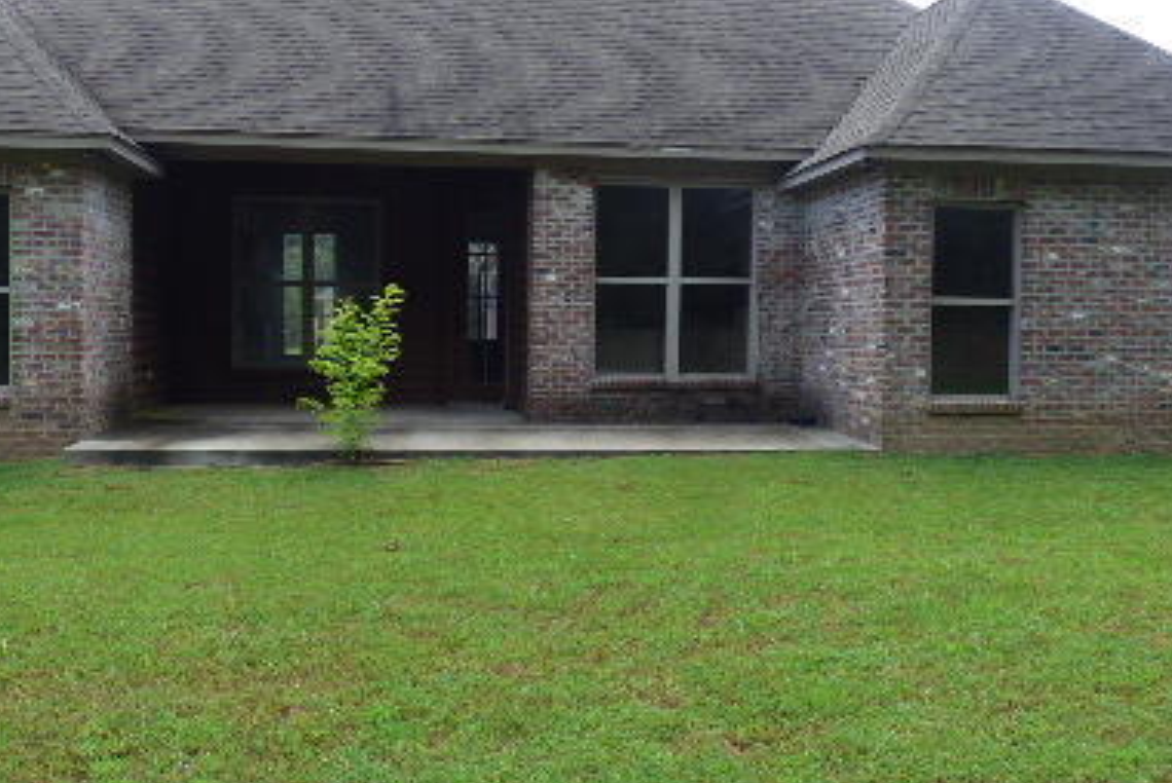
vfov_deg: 37.9
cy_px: 361
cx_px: 552
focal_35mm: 35
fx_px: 1140
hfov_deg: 54.4
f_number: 2.8
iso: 100
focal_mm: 3.58
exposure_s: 1/320
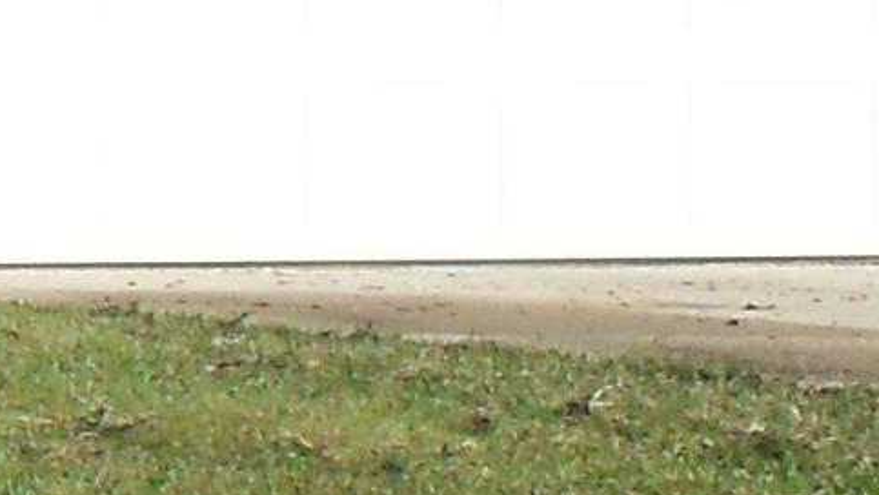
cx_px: -1339
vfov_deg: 5.1
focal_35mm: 237
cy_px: -144
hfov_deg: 8.2
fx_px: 5525
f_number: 5.5
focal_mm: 6.3
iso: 200
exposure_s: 1/1000
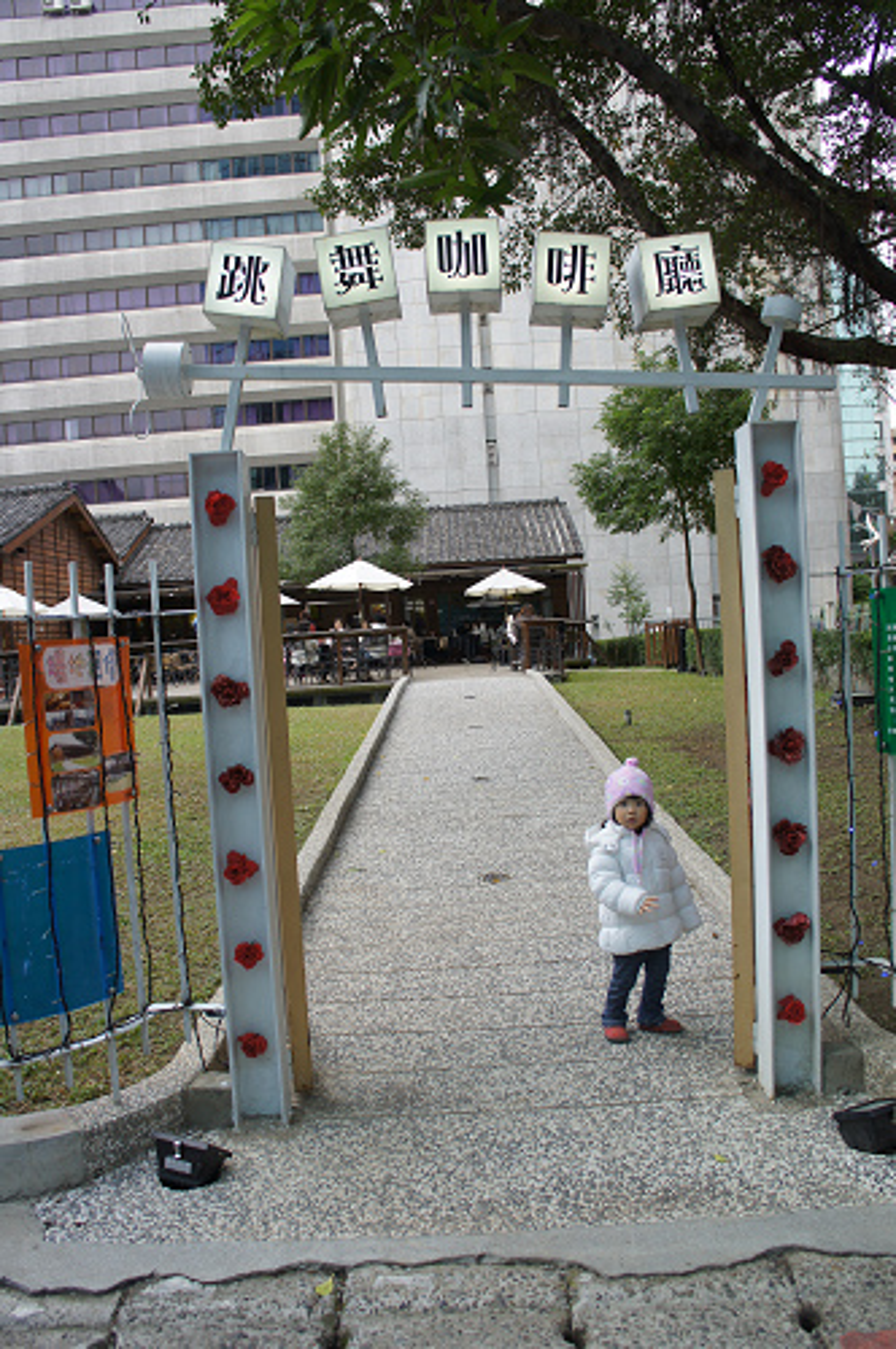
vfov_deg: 67.4
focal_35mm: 27
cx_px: 448
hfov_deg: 47.8
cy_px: 674
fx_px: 1011
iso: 200
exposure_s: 1/125
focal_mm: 18
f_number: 4.5
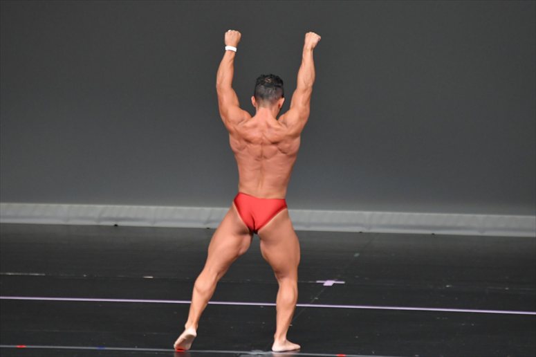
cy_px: 178
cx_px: 268
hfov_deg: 5.5
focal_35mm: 375
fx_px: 5581
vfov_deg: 3.7
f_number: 5.6
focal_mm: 250
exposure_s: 1/400
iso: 4000
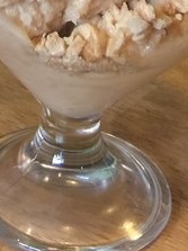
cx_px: -21
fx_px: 754
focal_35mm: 104
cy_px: -158
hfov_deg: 13.9
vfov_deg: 16.7
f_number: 2.2
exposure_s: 1/15
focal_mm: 4.15
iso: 100
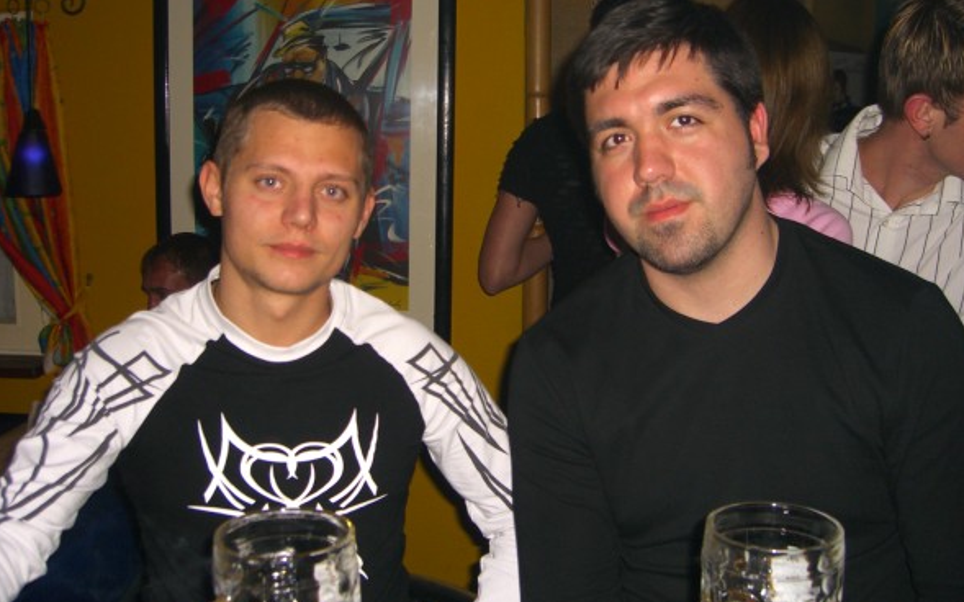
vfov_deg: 31.2
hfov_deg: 48.2
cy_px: 262
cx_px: 486
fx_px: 1077
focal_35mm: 41
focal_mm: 7.9
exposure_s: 1/60
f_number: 2.8
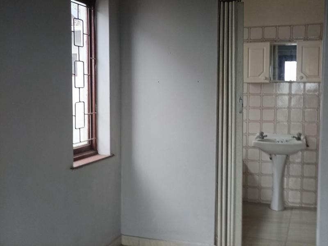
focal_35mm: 47
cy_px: 123
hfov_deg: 40.4
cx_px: 164
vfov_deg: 30.9
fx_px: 445
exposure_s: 1/50
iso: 125
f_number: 4.5
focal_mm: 7.08
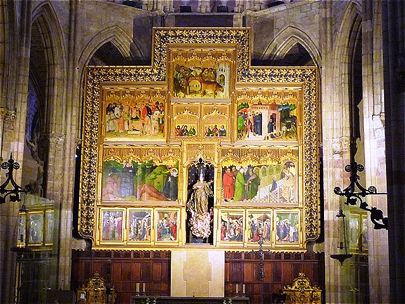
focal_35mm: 72
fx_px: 842
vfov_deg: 20.4
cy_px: 152
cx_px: 202
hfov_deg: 27.0
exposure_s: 1/8
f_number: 4
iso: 400
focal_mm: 7.1
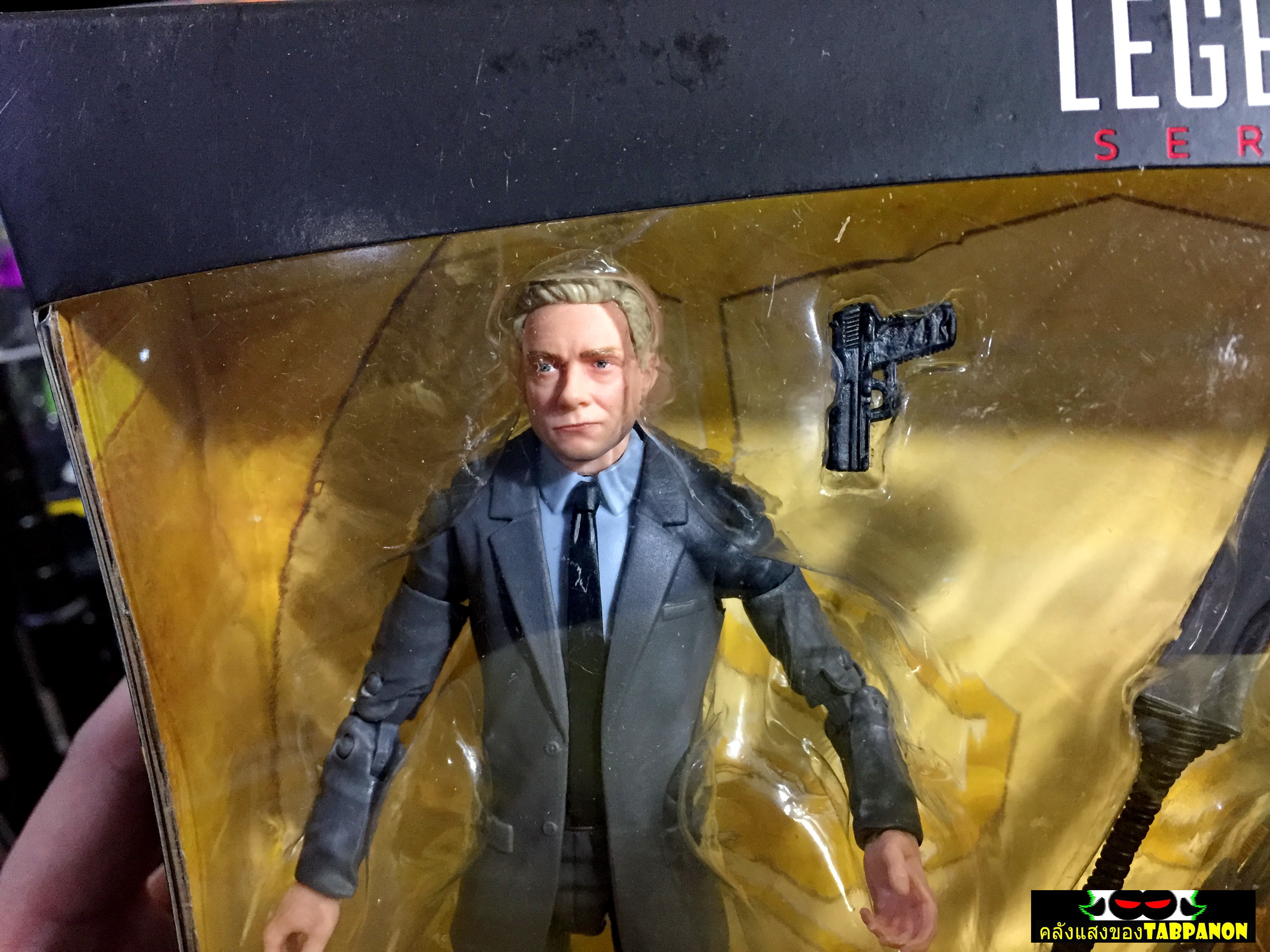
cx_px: 635
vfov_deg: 48.2
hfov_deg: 61.7
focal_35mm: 29
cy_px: 476
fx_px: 1064
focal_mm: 4.15
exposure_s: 1/33
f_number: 2.2
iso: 250
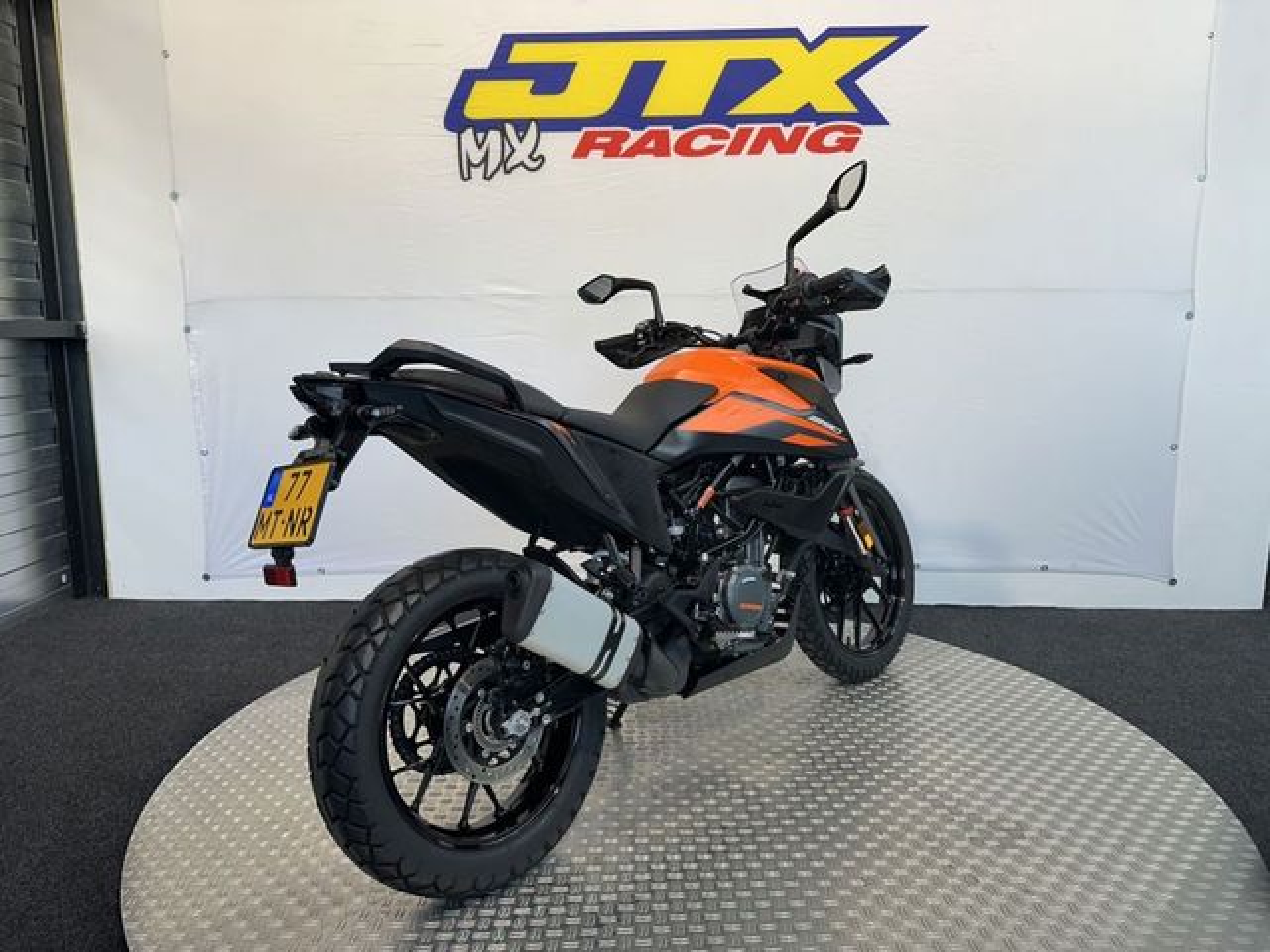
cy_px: 476
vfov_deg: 56.8
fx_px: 881
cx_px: 635
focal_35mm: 24
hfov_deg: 71.6
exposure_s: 1/109
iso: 64
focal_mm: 6.86
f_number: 1.78
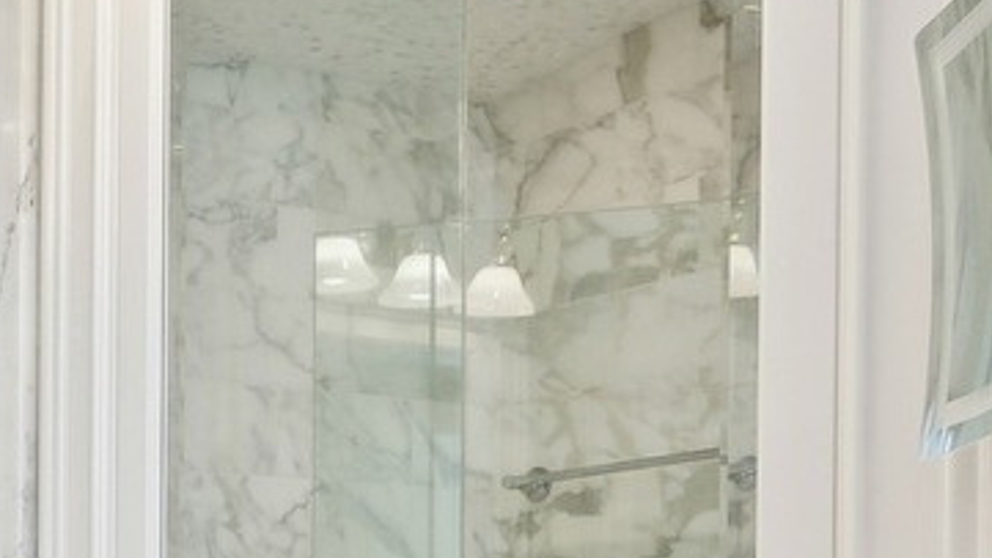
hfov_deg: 26.6
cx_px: -327
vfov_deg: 16.8
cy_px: 808
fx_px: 1736
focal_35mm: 66
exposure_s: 1/8
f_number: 10
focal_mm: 14
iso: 100
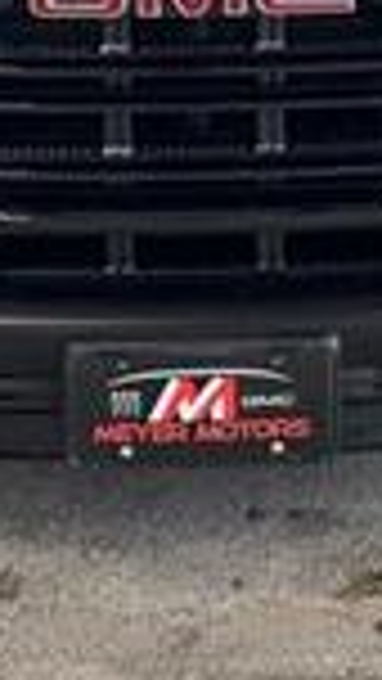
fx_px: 1566
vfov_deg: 22.4
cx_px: 175
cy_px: -158
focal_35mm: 87
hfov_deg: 13.9
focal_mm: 6.76
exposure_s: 1/60
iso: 200
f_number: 1.78
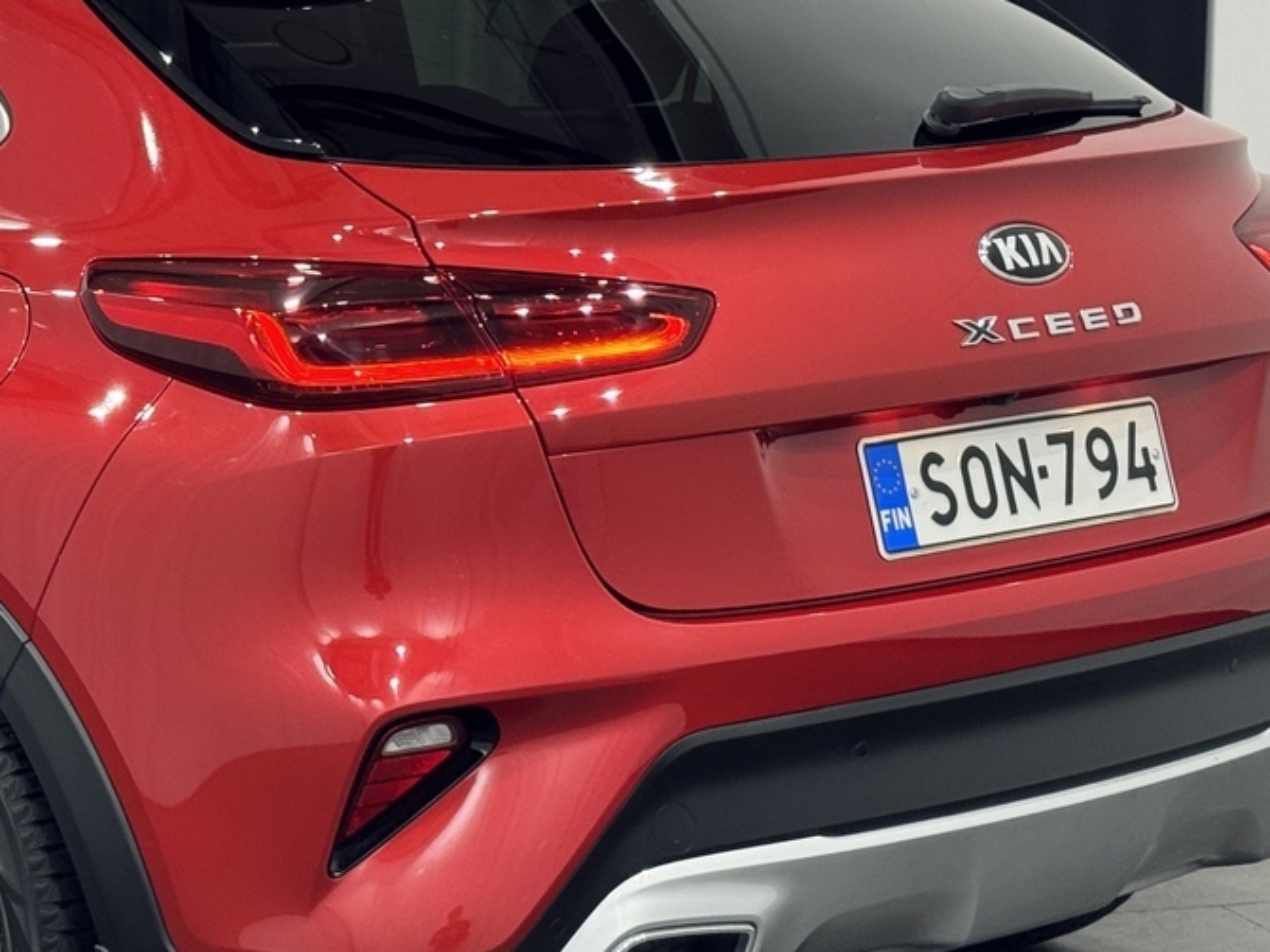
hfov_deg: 18.7
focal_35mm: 103
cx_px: 114
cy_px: 420
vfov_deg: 14.4
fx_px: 3778
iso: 100
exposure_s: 1/100
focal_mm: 6.76
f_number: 1.78
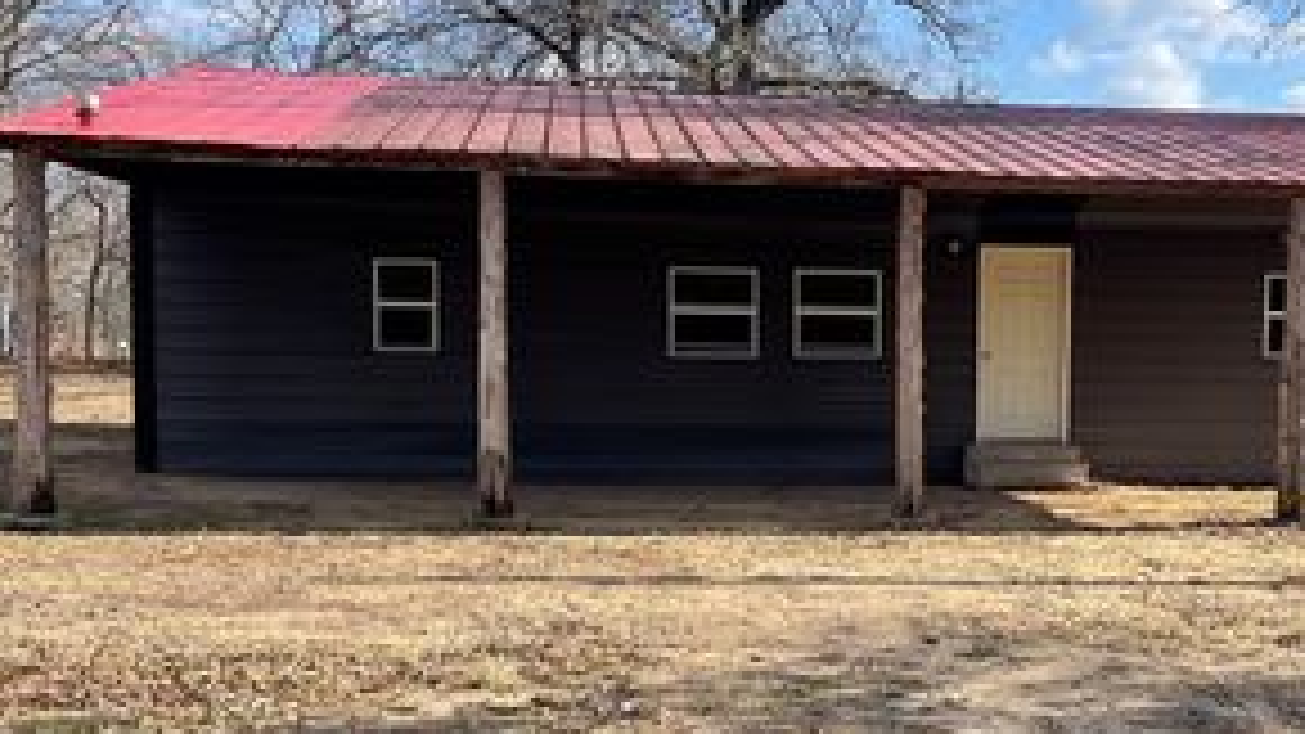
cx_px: 900
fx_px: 1626
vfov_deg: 25.4
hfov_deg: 42.9
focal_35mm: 47
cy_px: 435
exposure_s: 1/1493
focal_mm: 5.1
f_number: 1.6
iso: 32
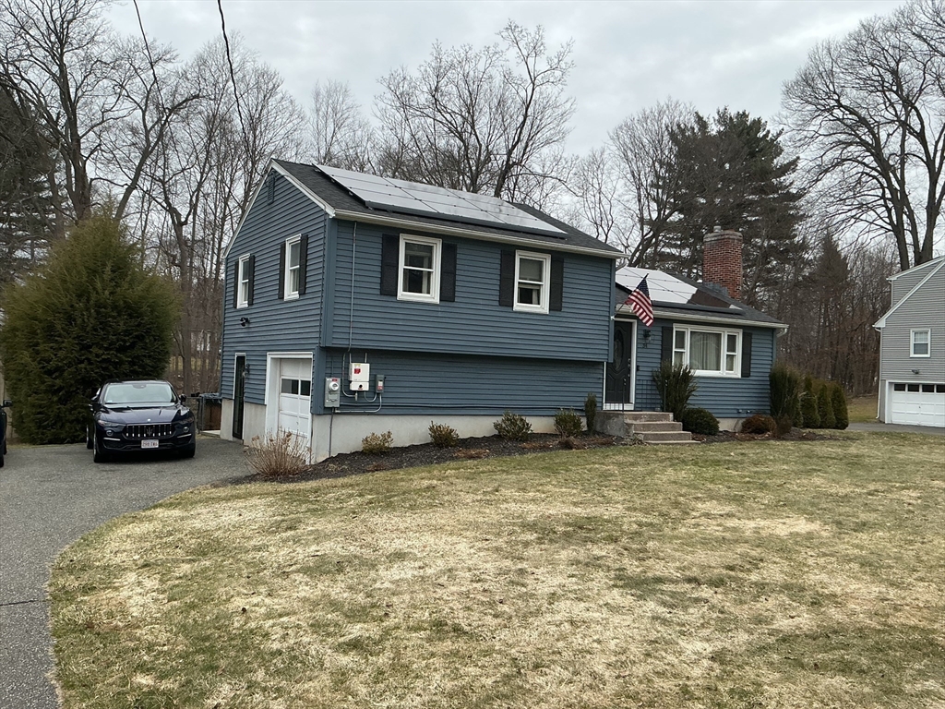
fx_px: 792
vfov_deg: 48.2
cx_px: 472
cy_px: 354
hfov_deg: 61.7
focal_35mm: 29
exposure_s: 1/749
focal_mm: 3
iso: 25
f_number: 1.8
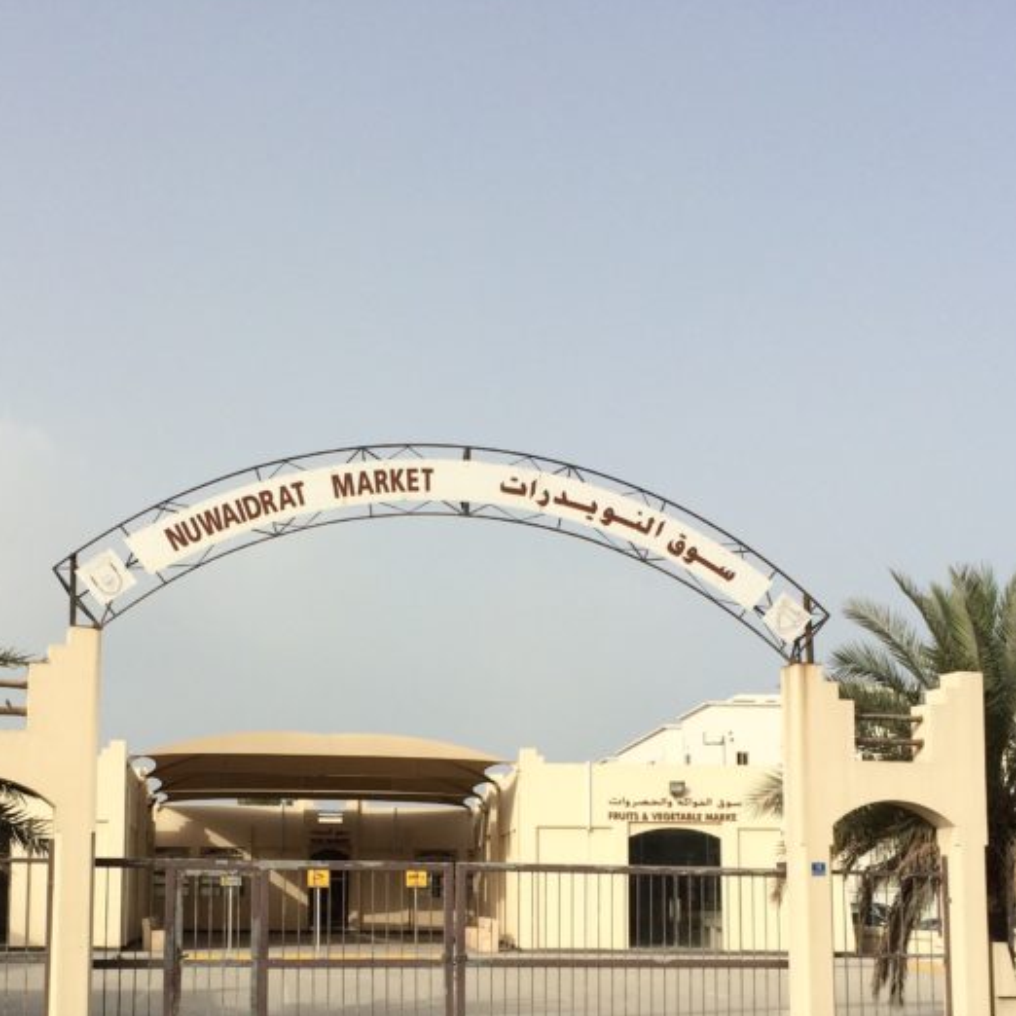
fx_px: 1727
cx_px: 360
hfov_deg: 32.6
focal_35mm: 52
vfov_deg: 32.3
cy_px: 730
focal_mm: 4.12
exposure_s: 1/2283
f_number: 2.2
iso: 40
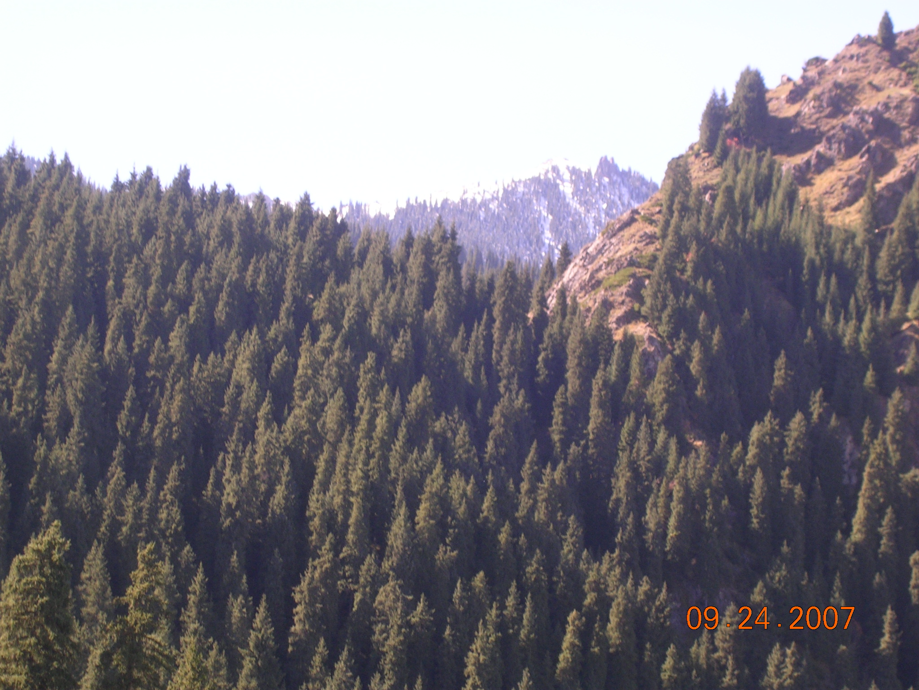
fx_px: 3053
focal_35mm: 115
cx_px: 460
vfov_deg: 12.9
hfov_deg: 17.1
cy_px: 345
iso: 50
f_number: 4.9
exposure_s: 1/94.9
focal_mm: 17.4
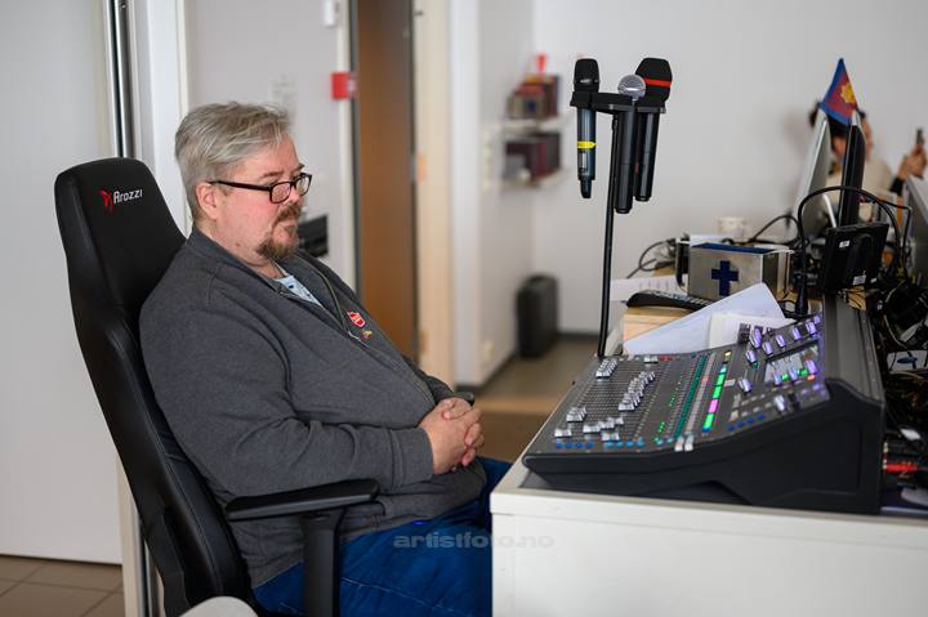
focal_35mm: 50
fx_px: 1288
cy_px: 308
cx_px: 464
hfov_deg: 39.6
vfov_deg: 27.0
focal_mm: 50
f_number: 1.8
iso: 125
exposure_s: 1/125
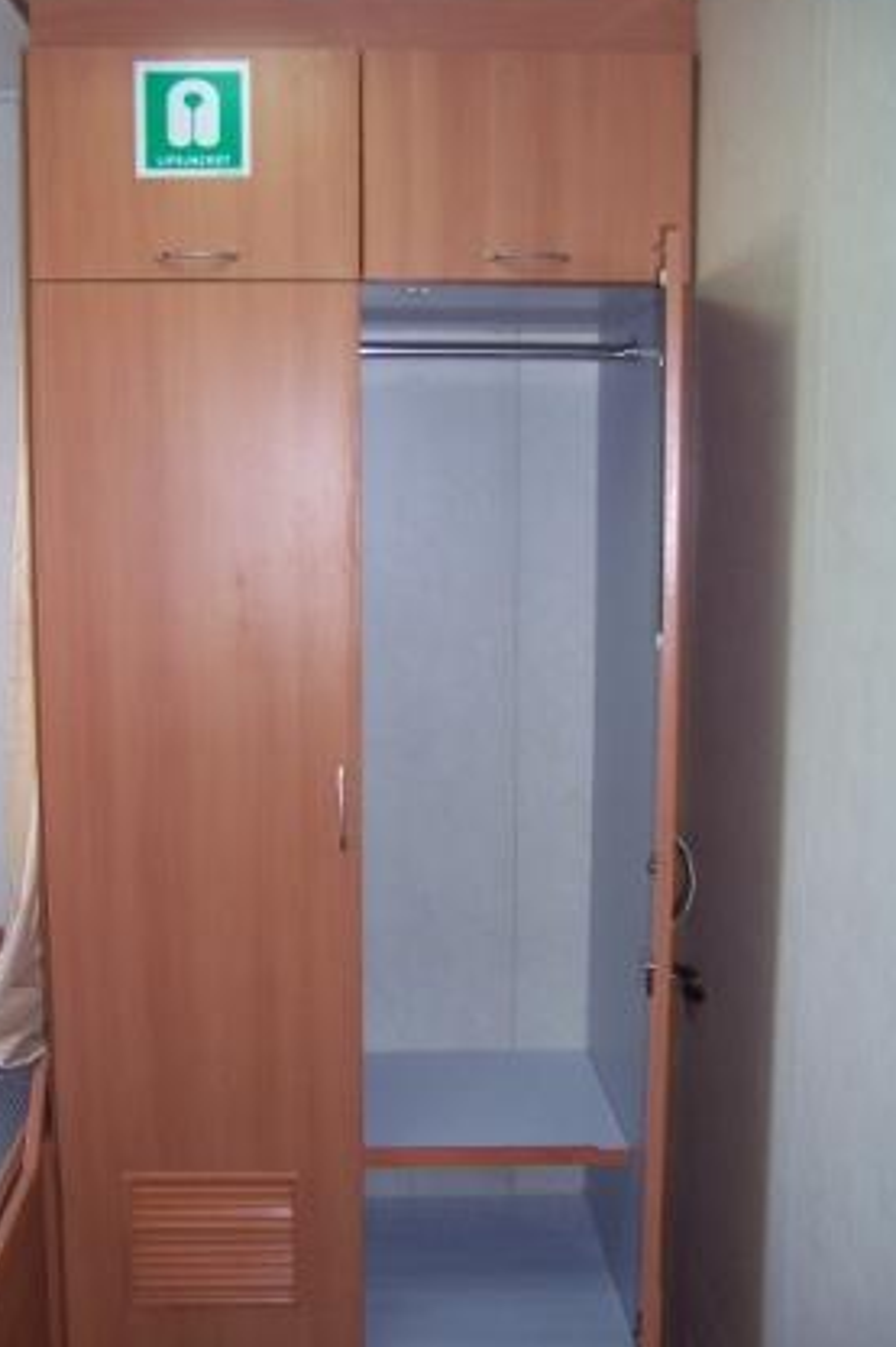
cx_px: 366
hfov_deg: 35.8
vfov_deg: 51.9
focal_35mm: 37
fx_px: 1382
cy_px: 625
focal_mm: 5.5
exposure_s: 1/60
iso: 140
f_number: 2.8
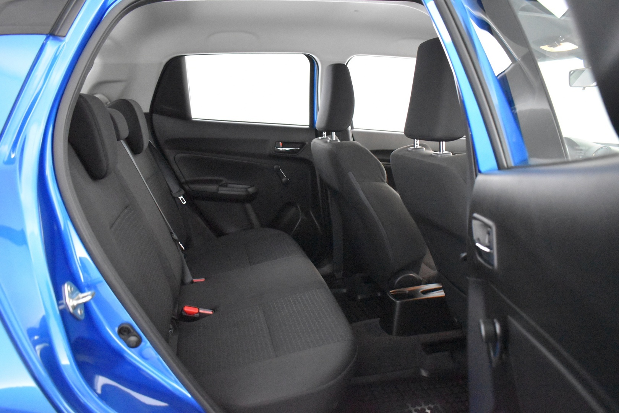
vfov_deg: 47.9
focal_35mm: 27
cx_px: 310
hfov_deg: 67.4
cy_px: 206
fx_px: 464
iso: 12800
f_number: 3.5
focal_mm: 18
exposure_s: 1/60
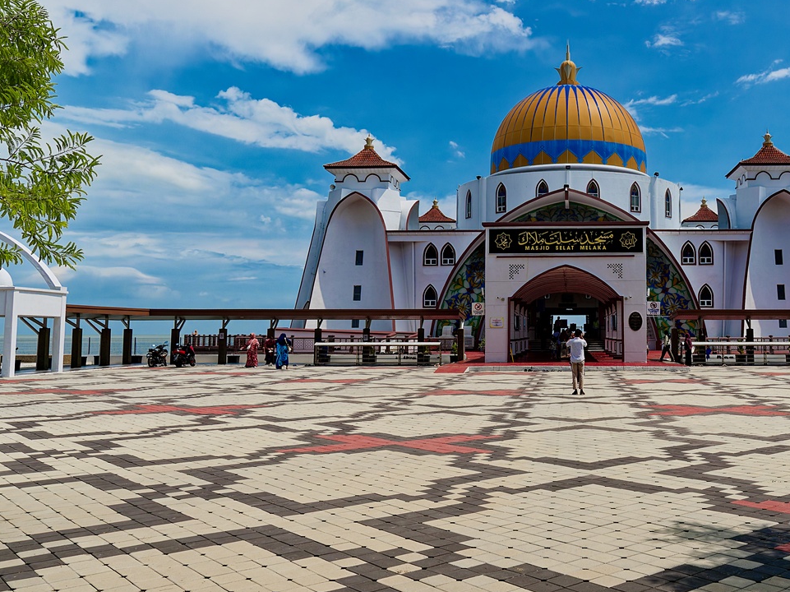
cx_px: 549
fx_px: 821
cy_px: 251
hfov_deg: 50.1
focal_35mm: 36
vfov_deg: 39.5
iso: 200
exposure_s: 1/5000
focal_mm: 12
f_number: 4
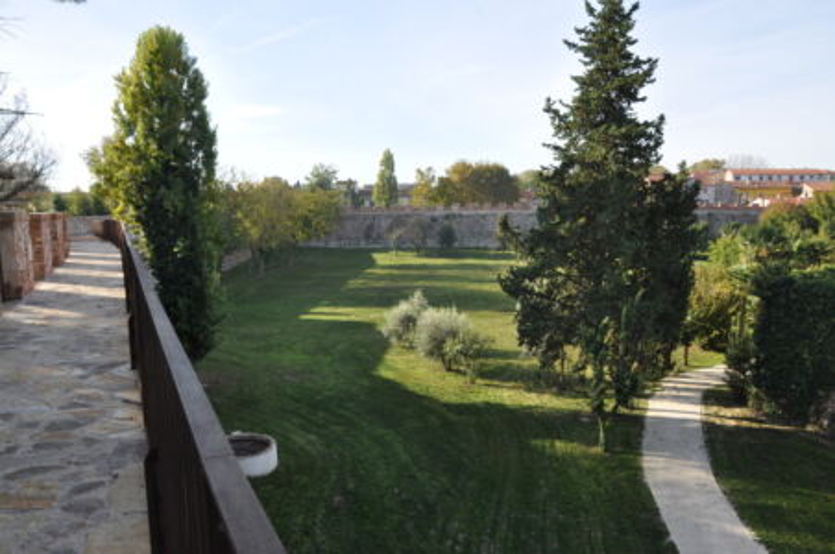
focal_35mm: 27
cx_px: 418
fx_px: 625
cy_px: 277
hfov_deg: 67.5
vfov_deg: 47.8
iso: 200
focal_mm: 18
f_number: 10
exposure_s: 1/100
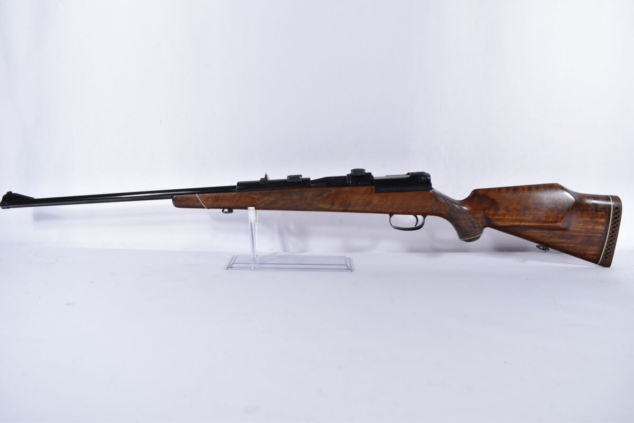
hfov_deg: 67.4
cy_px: 212
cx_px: 317
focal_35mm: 27
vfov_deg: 47.9
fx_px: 475
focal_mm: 18
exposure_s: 1/50
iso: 640
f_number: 5
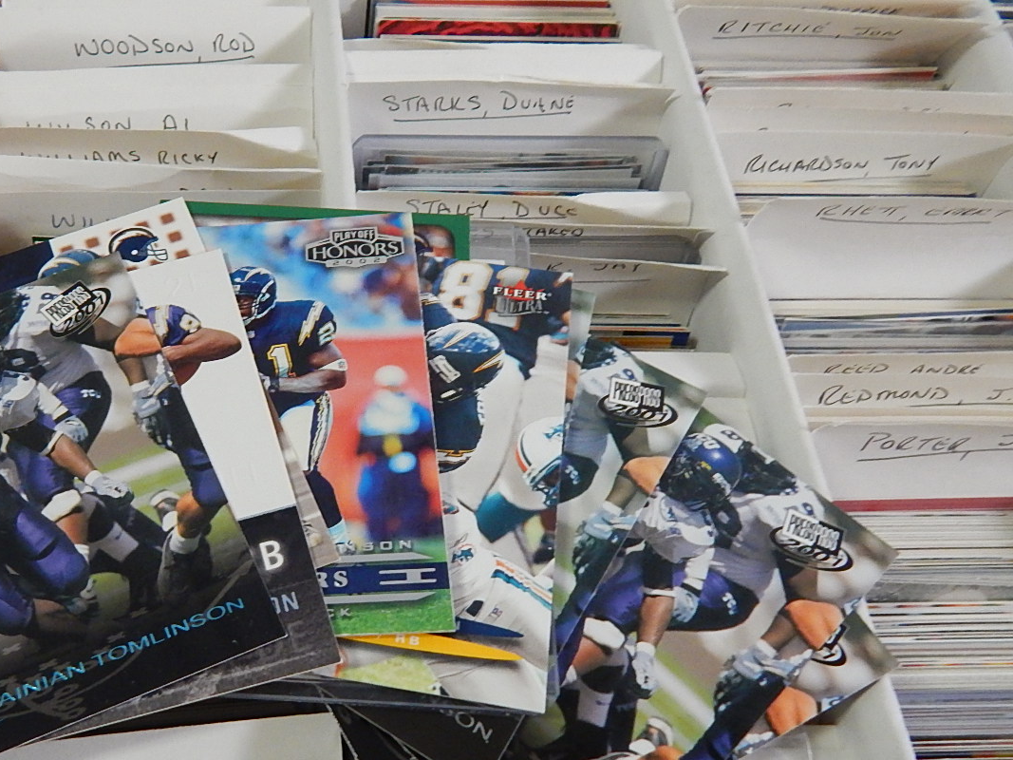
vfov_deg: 42.2
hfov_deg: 53.4
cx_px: 284
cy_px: 524
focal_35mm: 33
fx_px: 966
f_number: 3
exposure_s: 1/100
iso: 400
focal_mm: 4
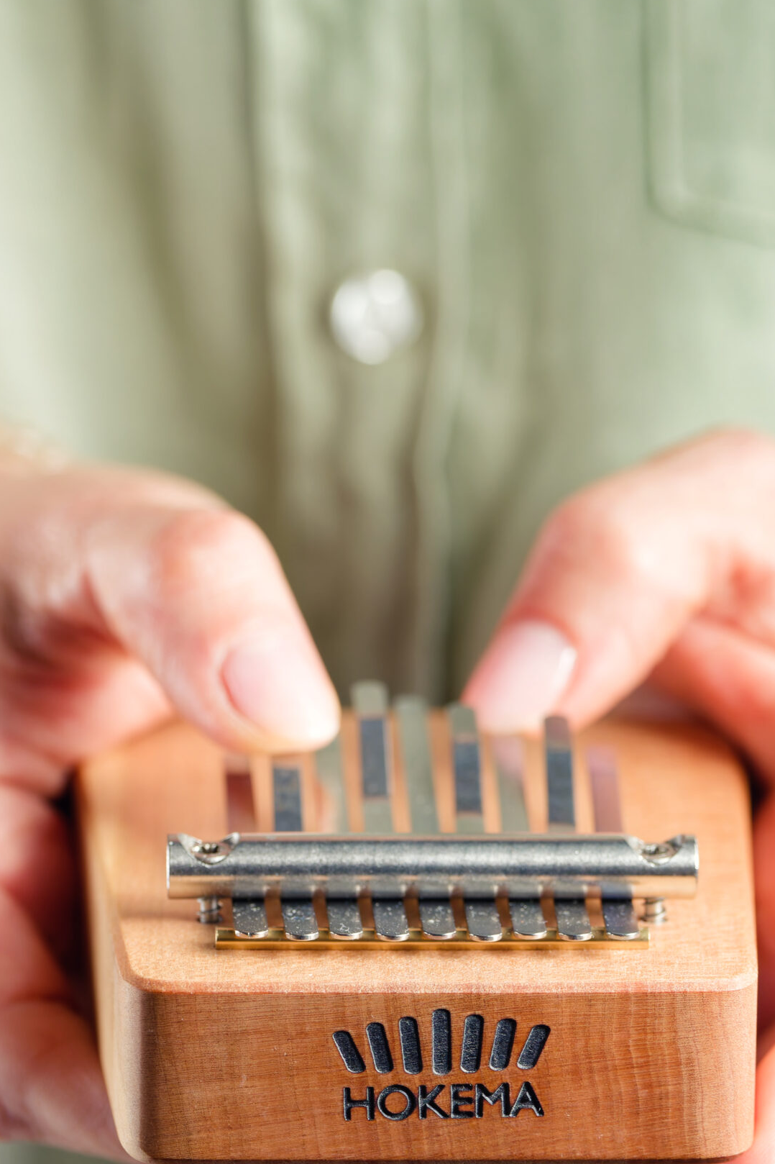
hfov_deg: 8.4
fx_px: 5265
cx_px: 427
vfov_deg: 12.6
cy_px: 681
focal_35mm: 163
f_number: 5.6
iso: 800
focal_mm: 103
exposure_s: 1/250
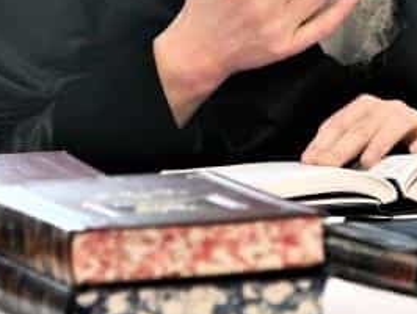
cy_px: -38
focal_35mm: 444
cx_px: 331
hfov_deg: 4.5
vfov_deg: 3.4
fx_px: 5353
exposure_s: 1/200
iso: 400
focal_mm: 120
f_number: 4
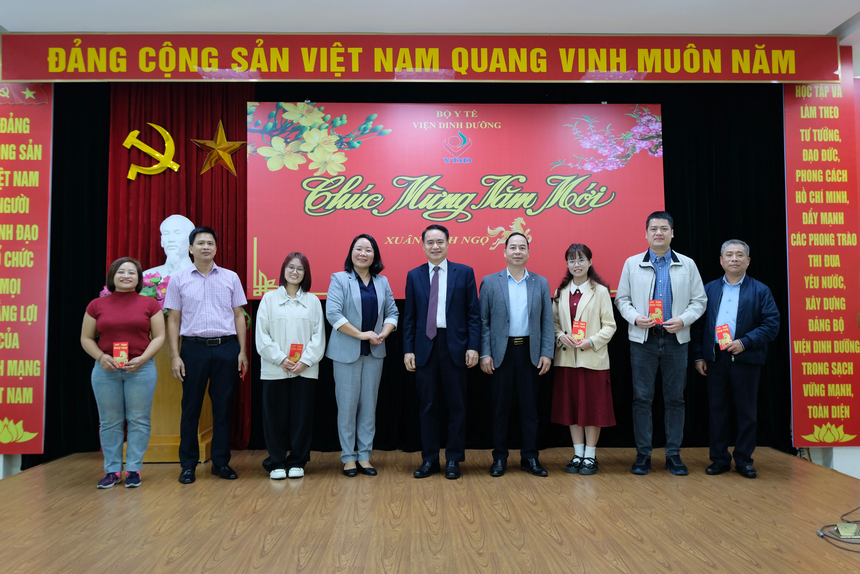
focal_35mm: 31
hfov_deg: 60.3
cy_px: 287
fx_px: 740
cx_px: 430
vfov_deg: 42.3
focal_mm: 20.9
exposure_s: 1/30
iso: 1000
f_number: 4.2
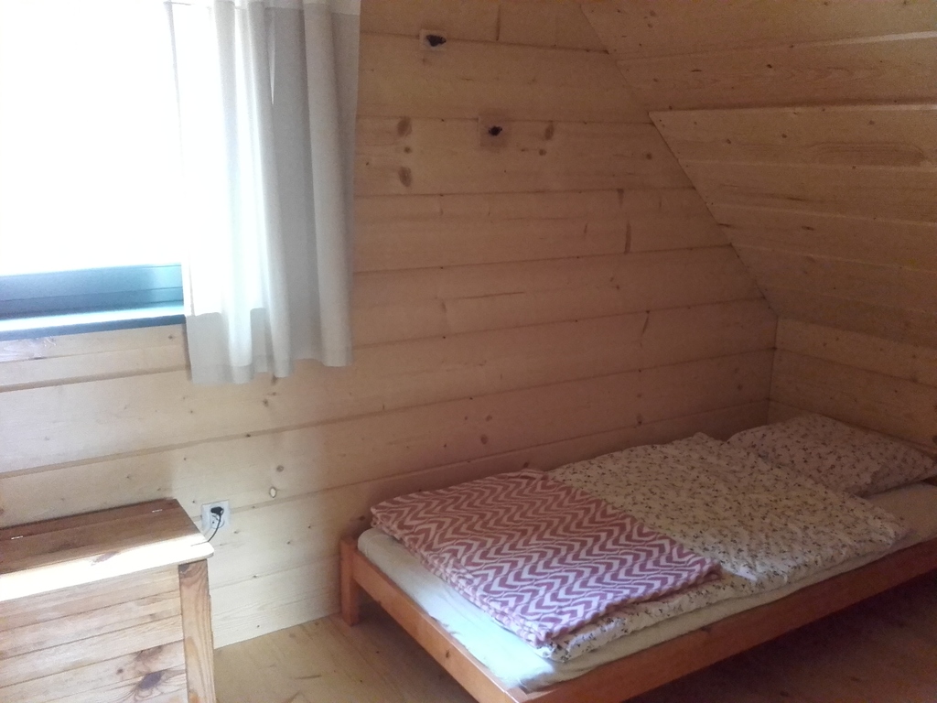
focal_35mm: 31
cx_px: 468
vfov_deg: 45.4
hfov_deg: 58.4
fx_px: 839
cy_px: 352
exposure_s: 1/8
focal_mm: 3.3
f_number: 2.2
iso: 350
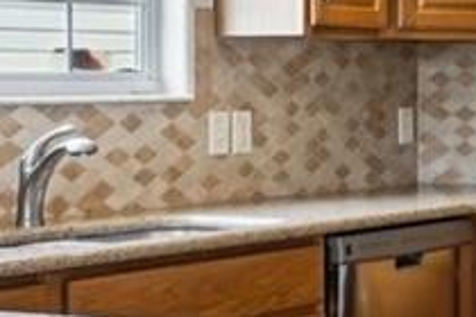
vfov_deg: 11.2
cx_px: 762
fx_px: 1613
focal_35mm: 122
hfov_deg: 15.2
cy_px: 77
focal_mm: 16
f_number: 8
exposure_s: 1/15
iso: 400
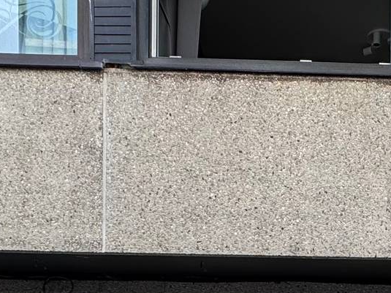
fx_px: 757
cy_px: 502
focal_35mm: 67
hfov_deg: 27.8
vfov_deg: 18.1
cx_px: 359
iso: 40
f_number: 2.2
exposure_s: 1/223
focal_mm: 2.22
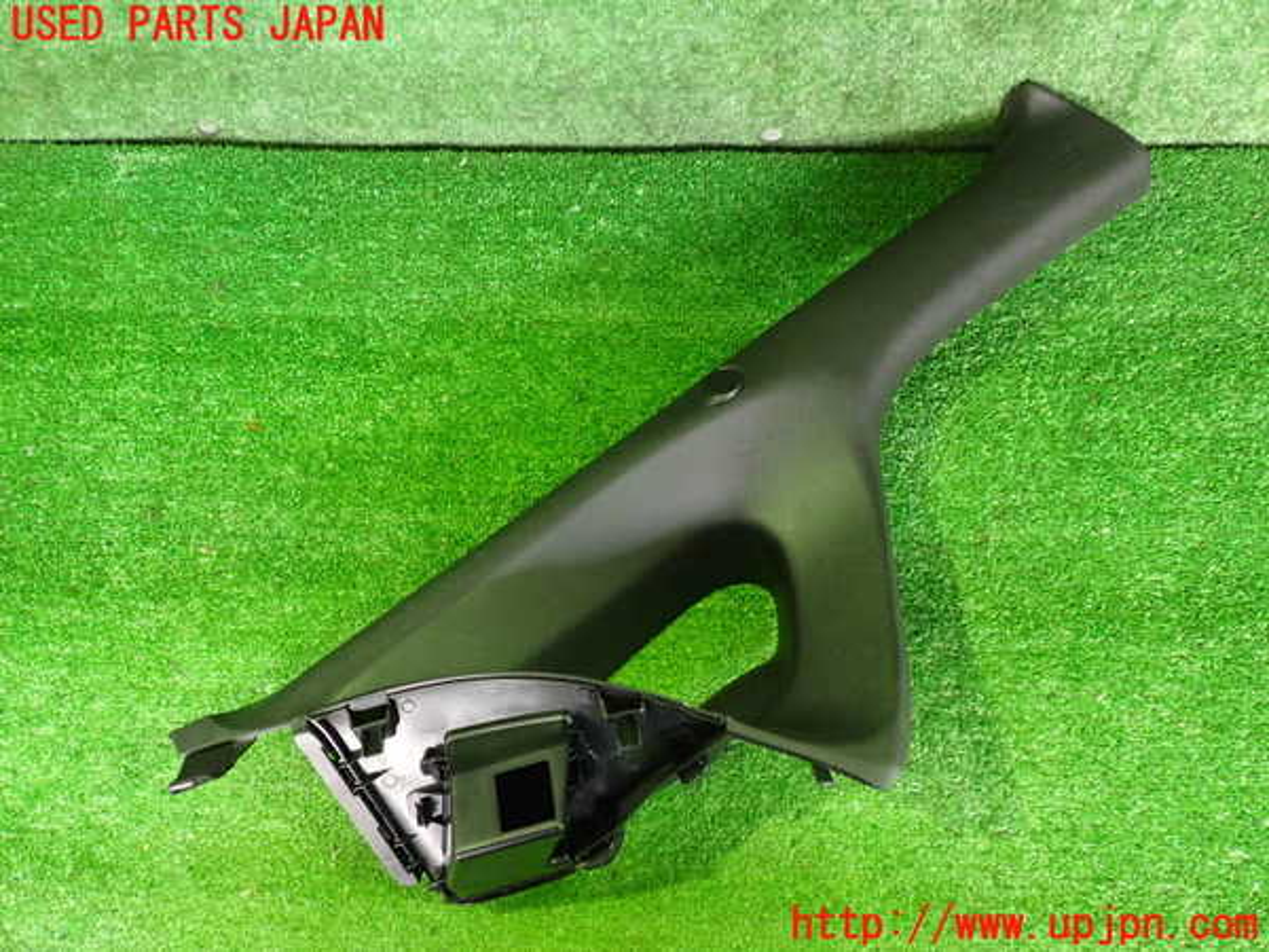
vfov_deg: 46.8
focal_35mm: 30
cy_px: 476
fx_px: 1100
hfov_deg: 60.0
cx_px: 634
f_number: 2.3
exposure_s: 1/25
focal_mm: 5.4
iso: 800
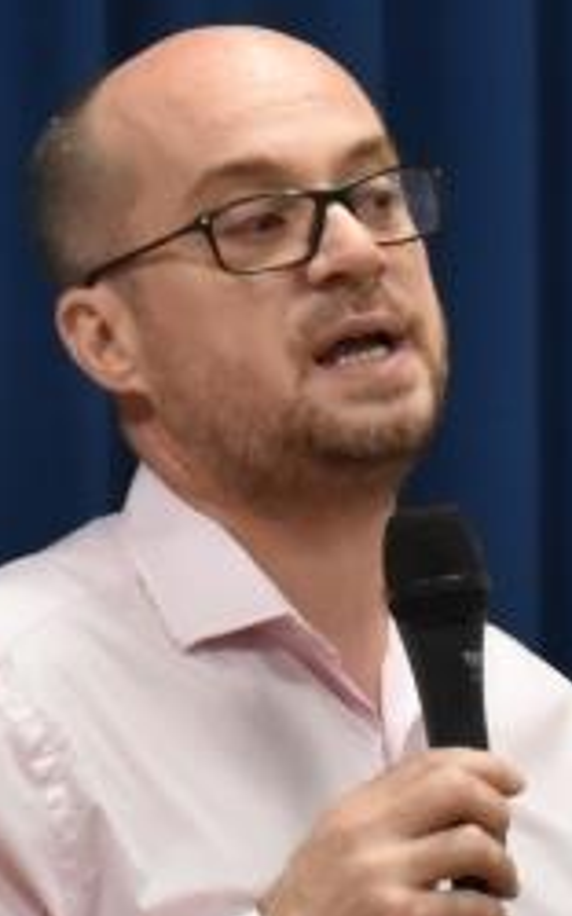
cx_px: 370
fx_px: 11739
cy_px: 654
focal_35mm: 470
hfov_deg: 2.8
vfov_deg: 4.5
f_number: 6.3
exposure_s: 1/160
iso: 3200
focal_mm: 75
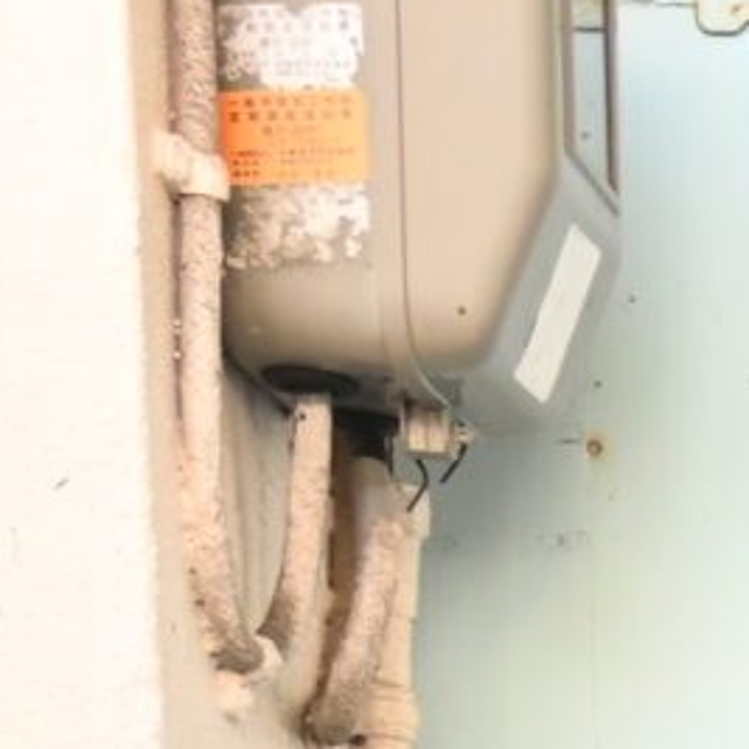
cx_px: 2696
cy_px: 2181
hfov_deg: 6.0
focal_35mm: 257
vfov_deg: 6.3
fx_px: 6293
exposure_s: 1/200
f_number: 4
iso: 400
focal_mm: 21
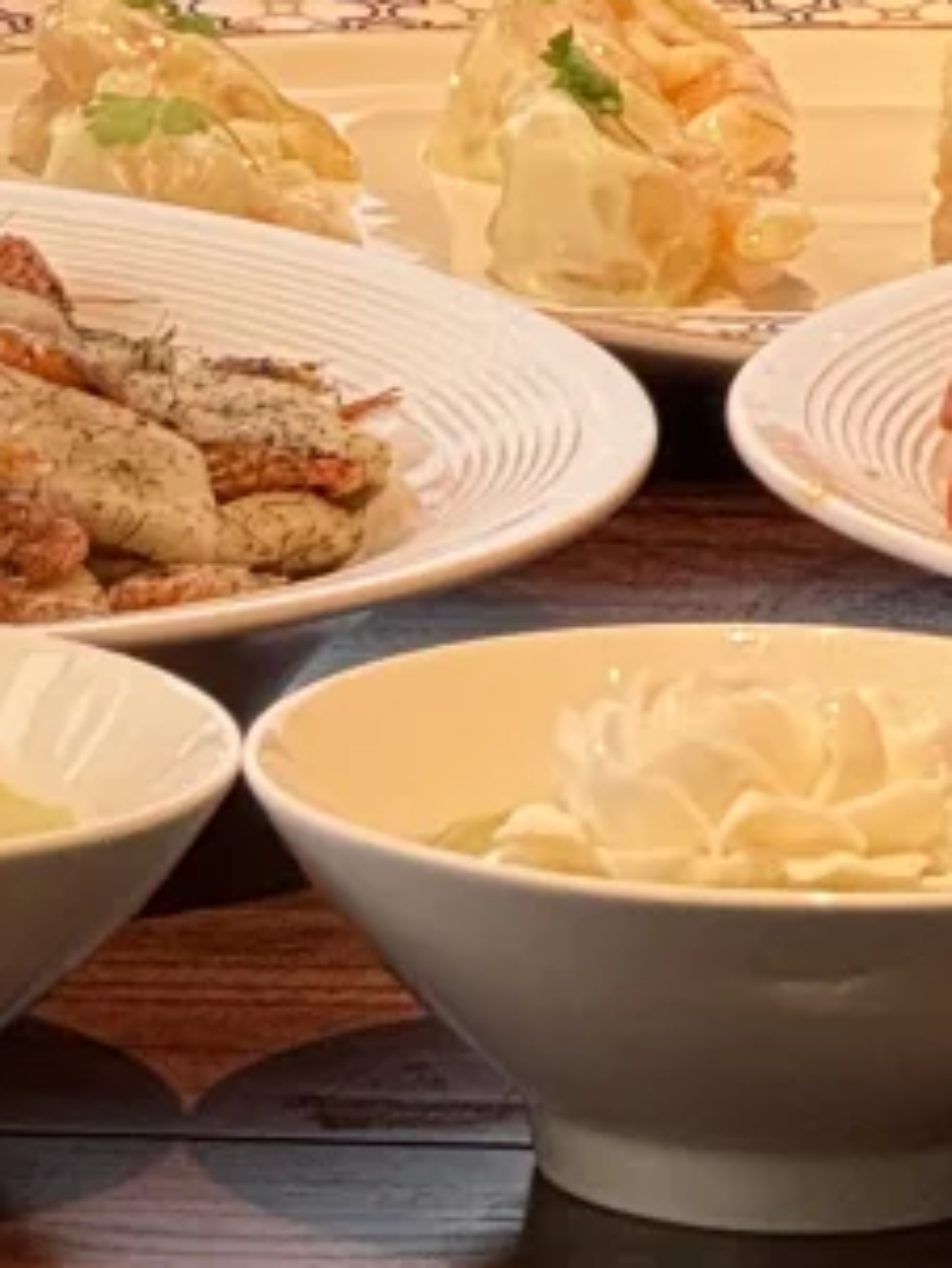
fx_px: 21033
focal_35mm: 574
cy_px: -1378
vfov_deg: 3.4
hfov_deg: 2.6
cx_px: -1049
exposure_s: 1/99
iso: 100
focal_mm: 15.66
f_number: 2.8
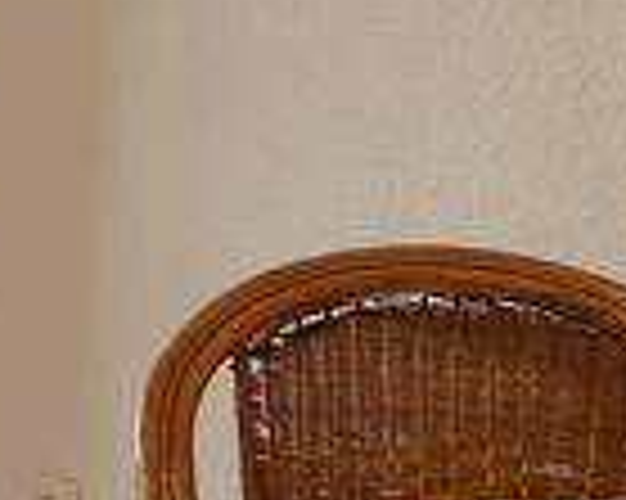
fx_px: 2203
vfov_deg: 12.8
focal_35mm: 119
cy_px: 0
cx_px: -714
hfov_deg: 13.4
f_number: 1.78
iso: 125
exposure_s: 1/100
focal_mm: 6.86
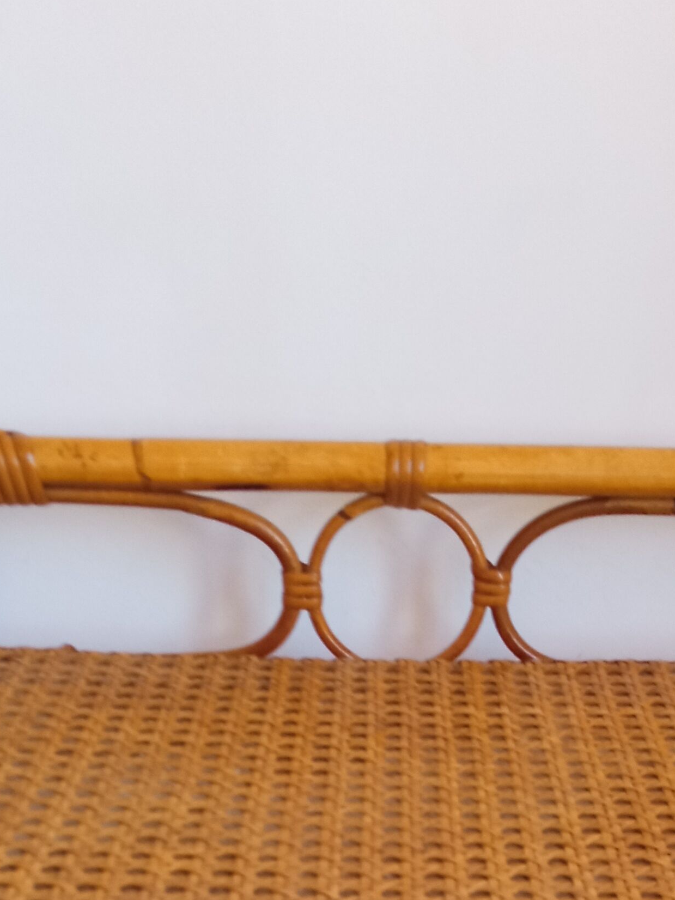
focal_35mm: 68
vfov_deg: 26.3
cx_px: 406
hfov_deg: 21.6
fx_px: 1768
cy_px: 995
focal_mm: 3.79
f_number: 2.2
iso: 351
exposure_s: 1/33.3
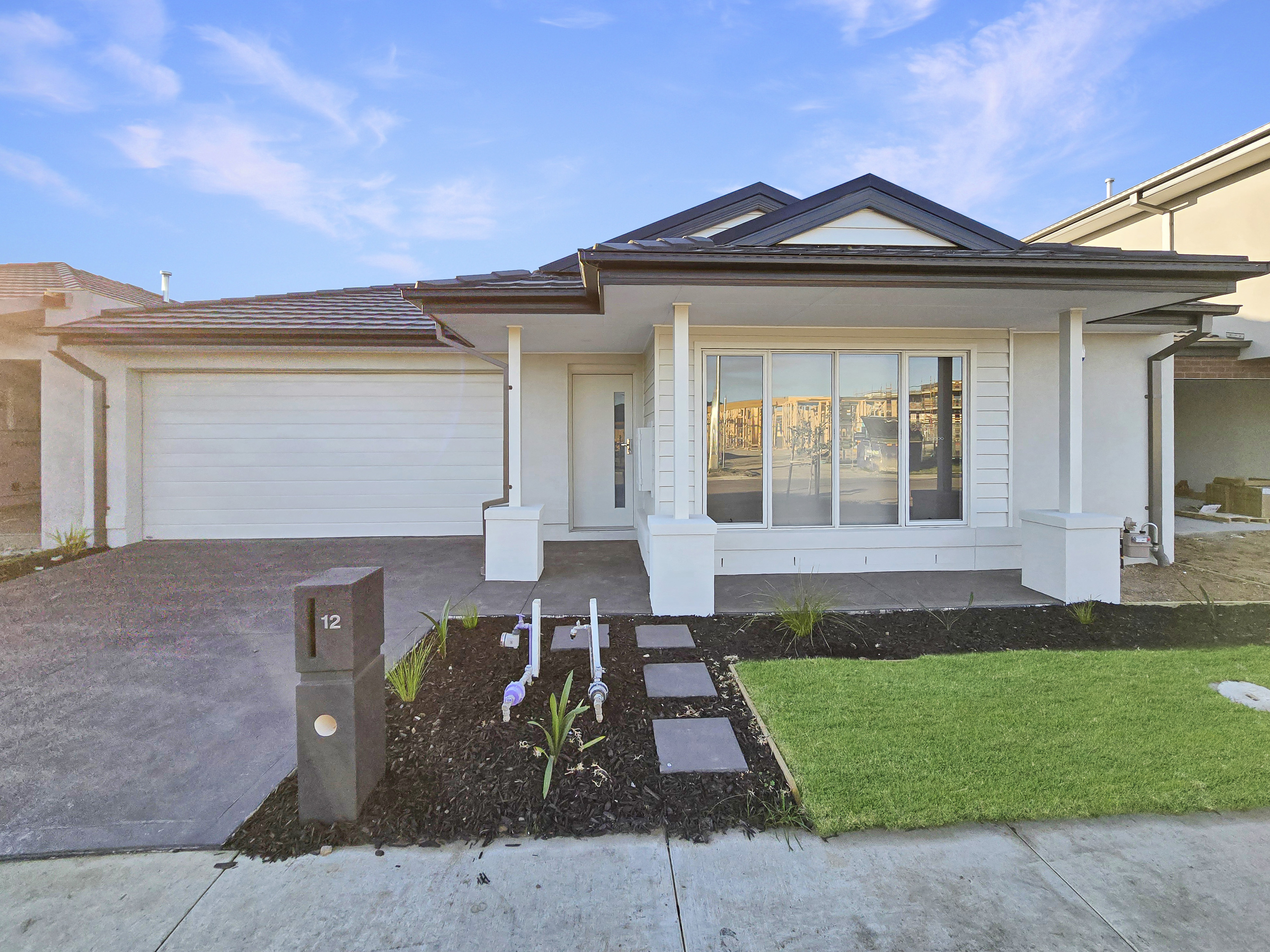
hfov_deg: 106.2
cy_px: 476
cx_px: 635
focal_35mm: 13
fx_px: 477
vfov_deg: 89.9
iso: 50
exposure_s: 1/1102
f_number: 2.2
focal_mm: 2.2
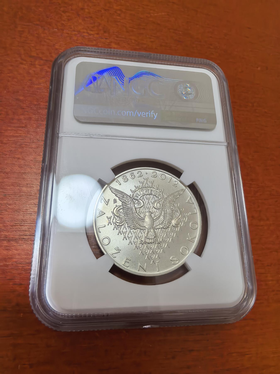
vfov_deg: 71.6
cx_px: 140
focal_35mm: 24
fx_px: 259
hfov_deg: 56.8
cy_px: 187
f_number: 2.2
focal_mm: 1.68
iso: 100
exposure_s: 1/50
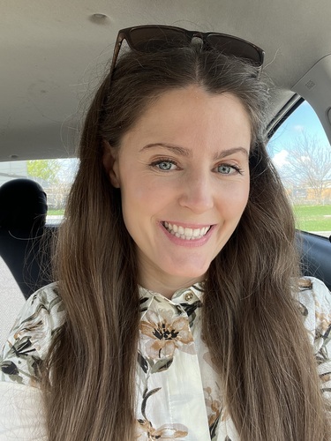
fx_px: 382
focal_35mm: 30
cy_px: 220
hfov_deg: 46.8
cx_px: 166
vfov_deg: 60.0
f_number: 2.2
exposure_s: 1/121
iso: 32
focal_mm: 2.71
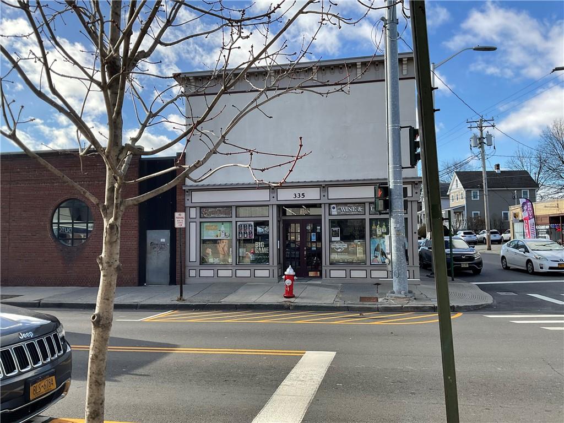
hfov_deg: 61.7
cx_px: 282
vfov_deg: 48.2
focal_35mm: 29
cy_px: 212
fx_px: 472
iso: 16
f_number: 1.8
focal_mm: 3
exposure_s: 1/978
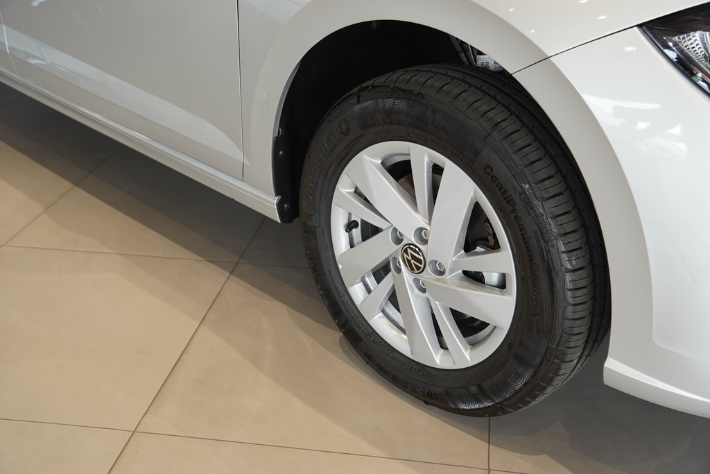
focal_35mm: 39
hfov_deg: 49.5
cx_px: 355
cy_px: 237
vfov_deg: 34.2
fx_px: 769
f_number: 4
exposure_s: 1/160
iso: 500
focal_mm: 26
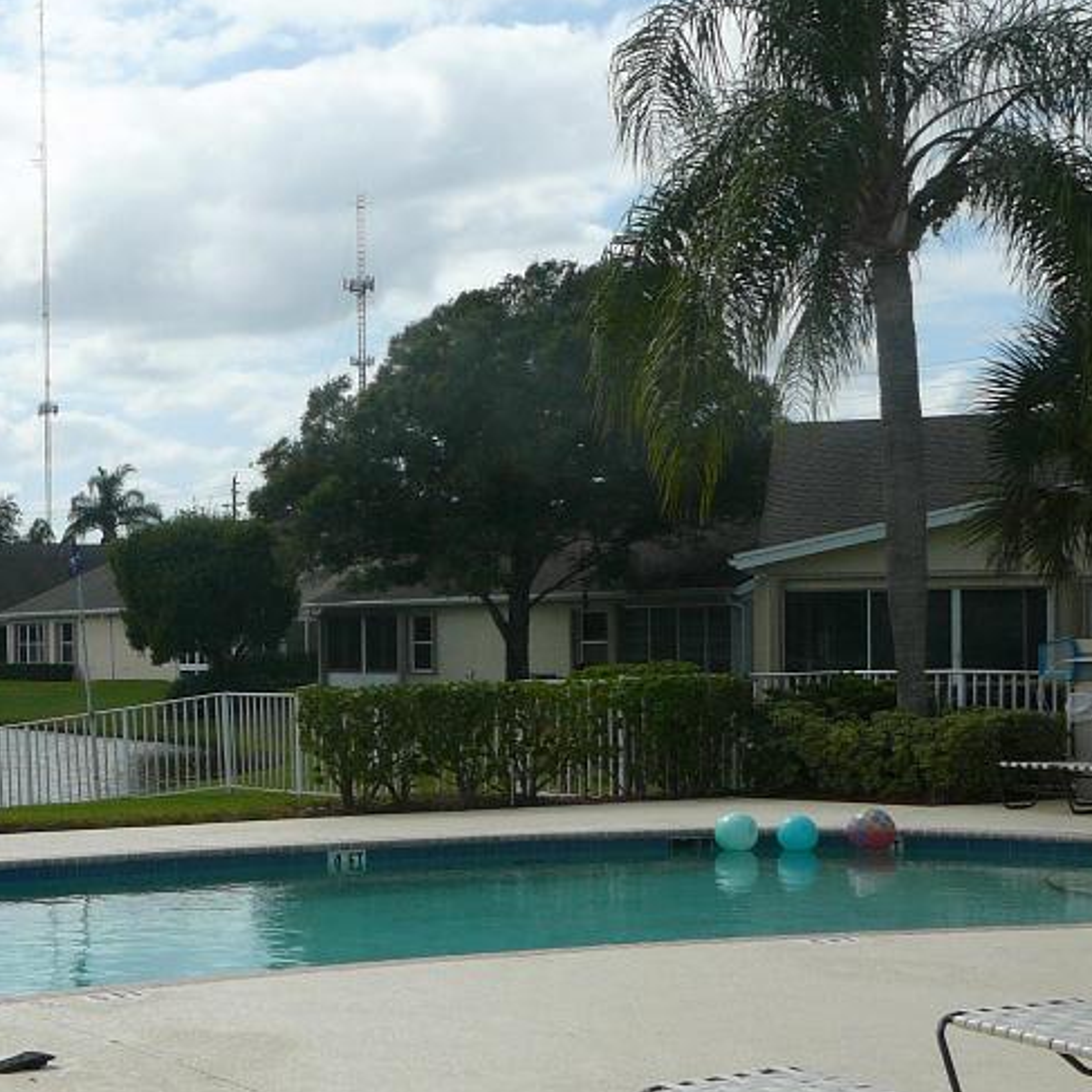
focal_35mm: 65
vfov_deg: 26.4
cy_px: 697
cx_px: -38
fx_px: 2320
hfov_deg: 25.0
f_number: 5
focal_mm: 5.2
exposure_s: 1/800
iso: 80
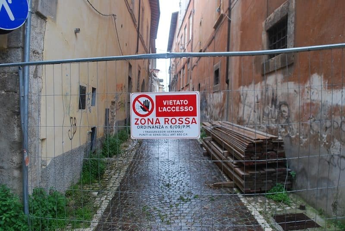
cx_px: 172
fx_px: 259
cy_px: 116
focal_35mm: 27
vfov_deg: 48.1
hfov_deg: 67.3
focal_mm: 18
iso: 200
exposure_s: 1/100
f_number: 5
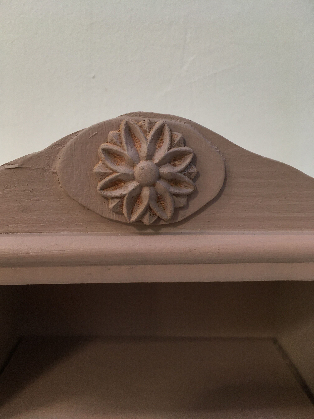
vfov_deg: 61.7
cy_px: 210
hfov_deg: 48.2
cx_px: 157
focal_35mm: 29
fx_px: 351
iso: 50
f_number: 2.2
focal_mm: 4.15
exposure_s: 1/33
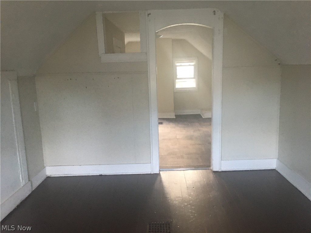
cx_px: 156
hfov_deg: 61.7
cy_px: 116
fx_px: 261
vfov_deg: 48.2
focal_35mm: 29
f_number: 2.2
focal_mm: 4.15
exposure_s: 1/15
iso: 100
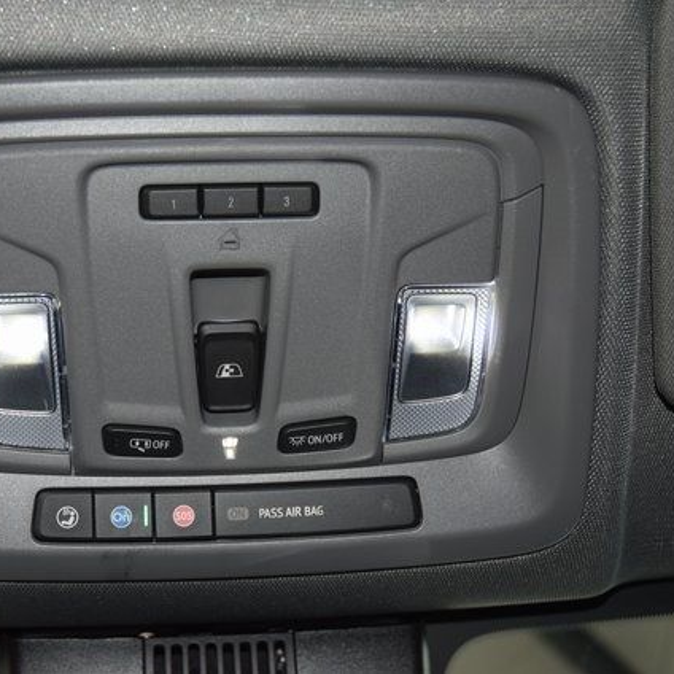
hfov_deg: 28.6
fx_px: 1314
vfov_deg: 28.8
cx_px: 237
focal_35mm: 60
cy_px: 336
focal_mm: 31
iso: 640
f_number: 4
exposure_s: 1/60
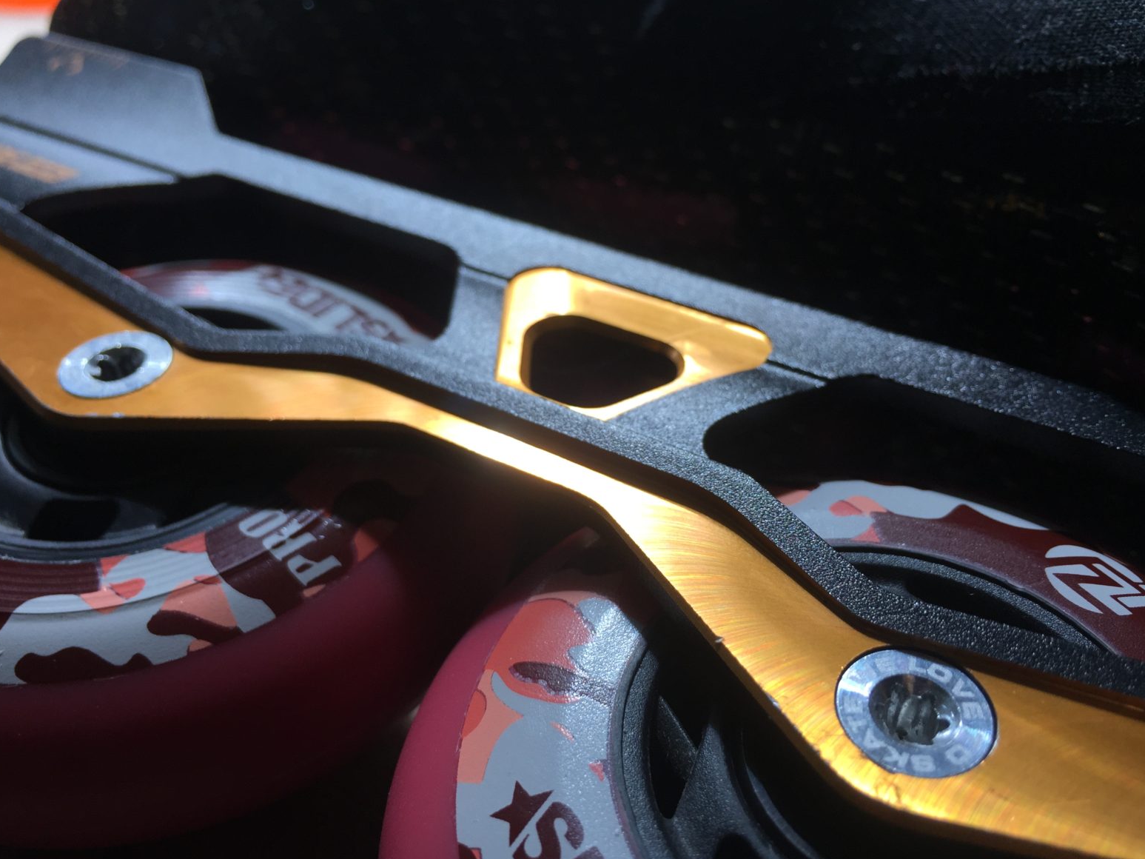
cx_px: 571
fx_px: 992
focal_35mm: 30
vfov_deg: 46.8
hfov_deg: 60.0
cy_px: 438
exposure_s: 1/100
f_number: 2.2
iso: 32
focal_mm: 4.15
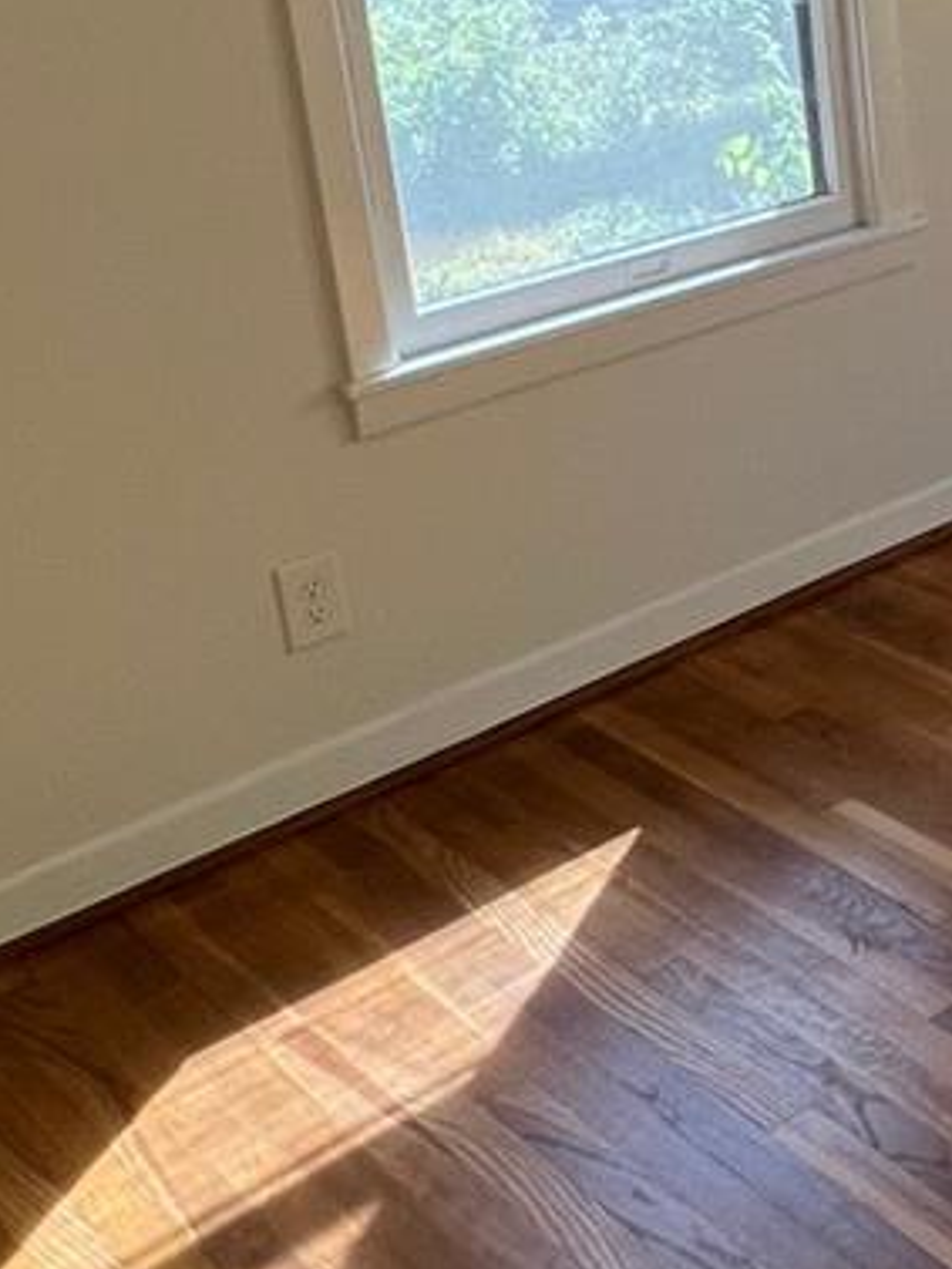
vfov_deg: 35.1
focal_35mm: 53
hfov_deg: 23.4
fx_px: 1942
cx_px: 1332
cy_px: 259
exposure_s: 1/99
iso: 64
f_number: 1.8
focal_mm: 1.57
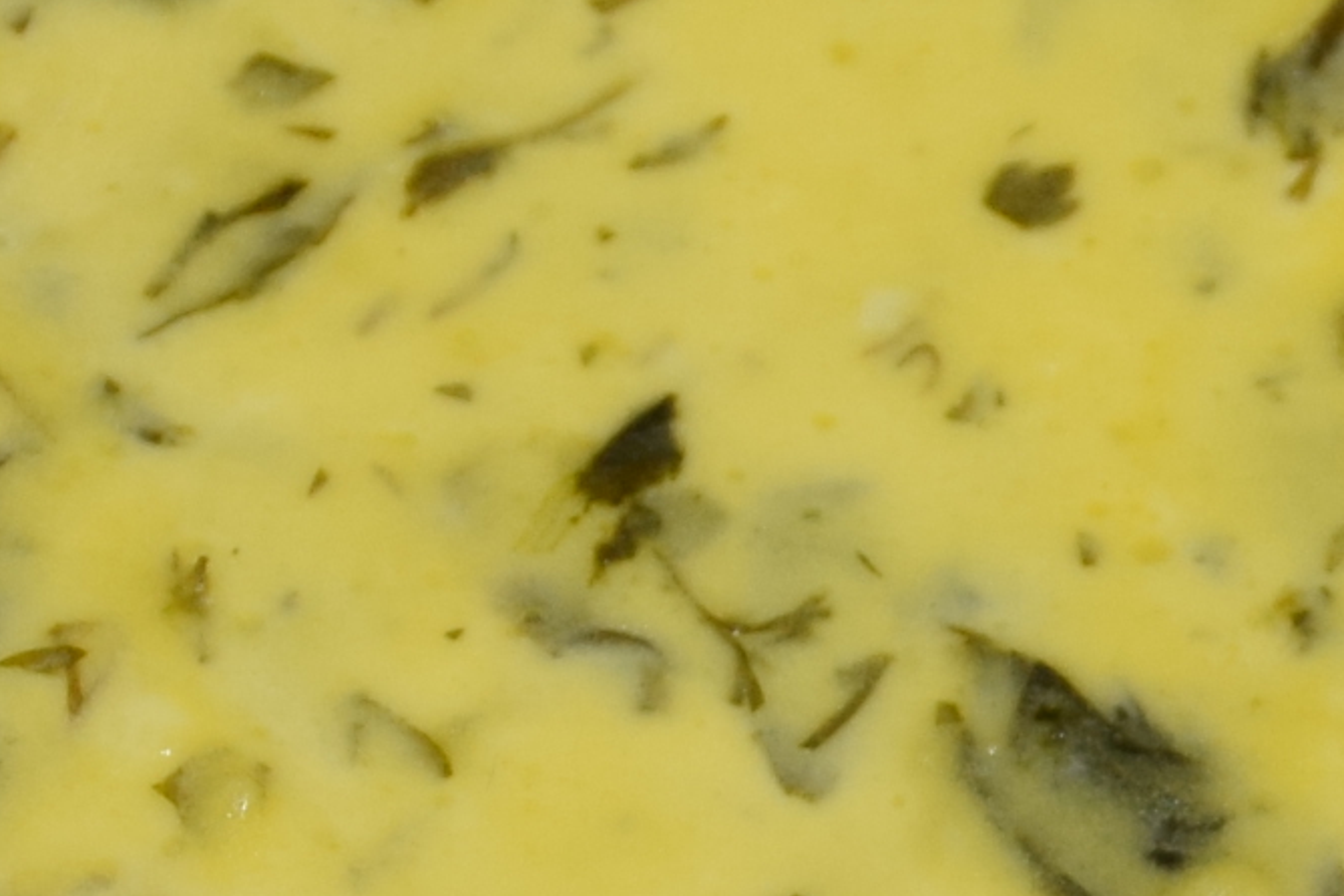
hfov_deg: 5.3
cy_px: 1075
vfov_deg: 3.6
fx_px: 14298
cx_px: 2196
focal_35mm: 383
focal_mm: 38
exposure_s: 1/100
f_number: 5
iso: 450
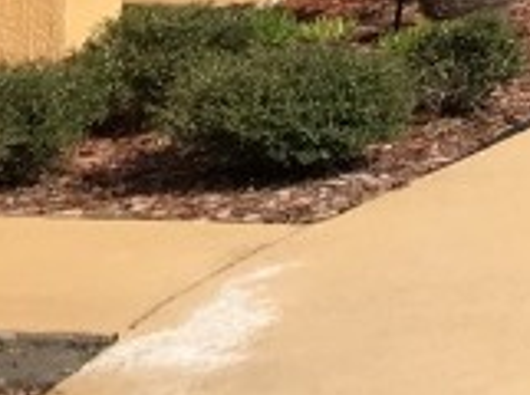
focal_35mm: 185
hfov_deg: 8.7
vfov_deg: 7.5
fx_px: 2826
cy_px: -520
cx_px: 1653
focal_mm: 4.15
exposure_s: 1/1508
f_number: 2.2
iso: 25
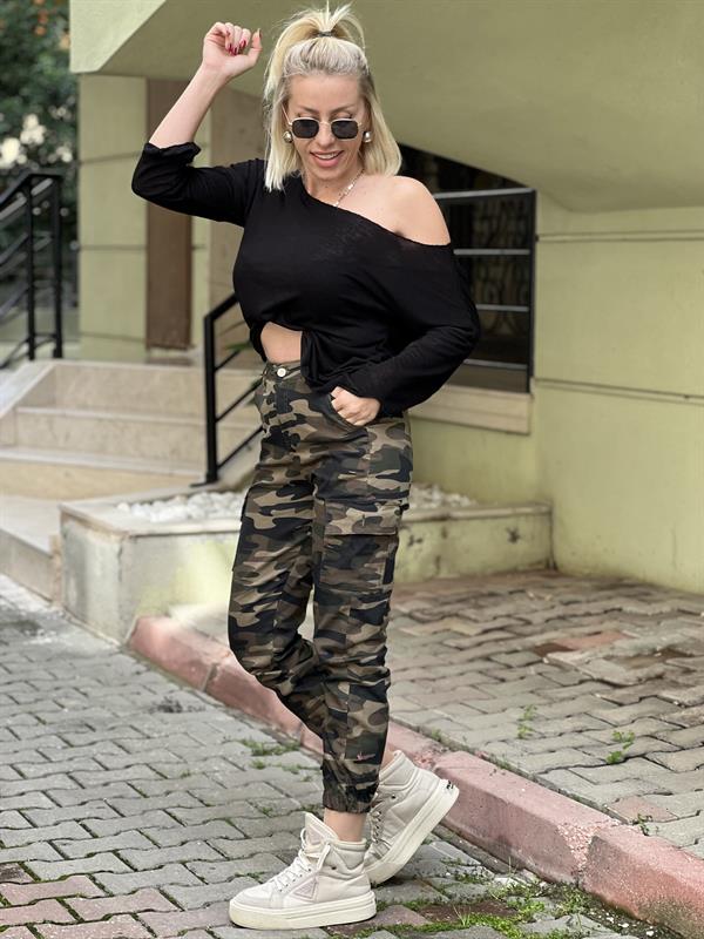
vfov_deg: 25.3
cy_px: 470
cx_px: 352
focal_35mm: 77
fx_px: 2088
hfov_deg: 19.1
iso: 50
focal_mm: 9
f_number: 2.8
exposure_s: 1/121
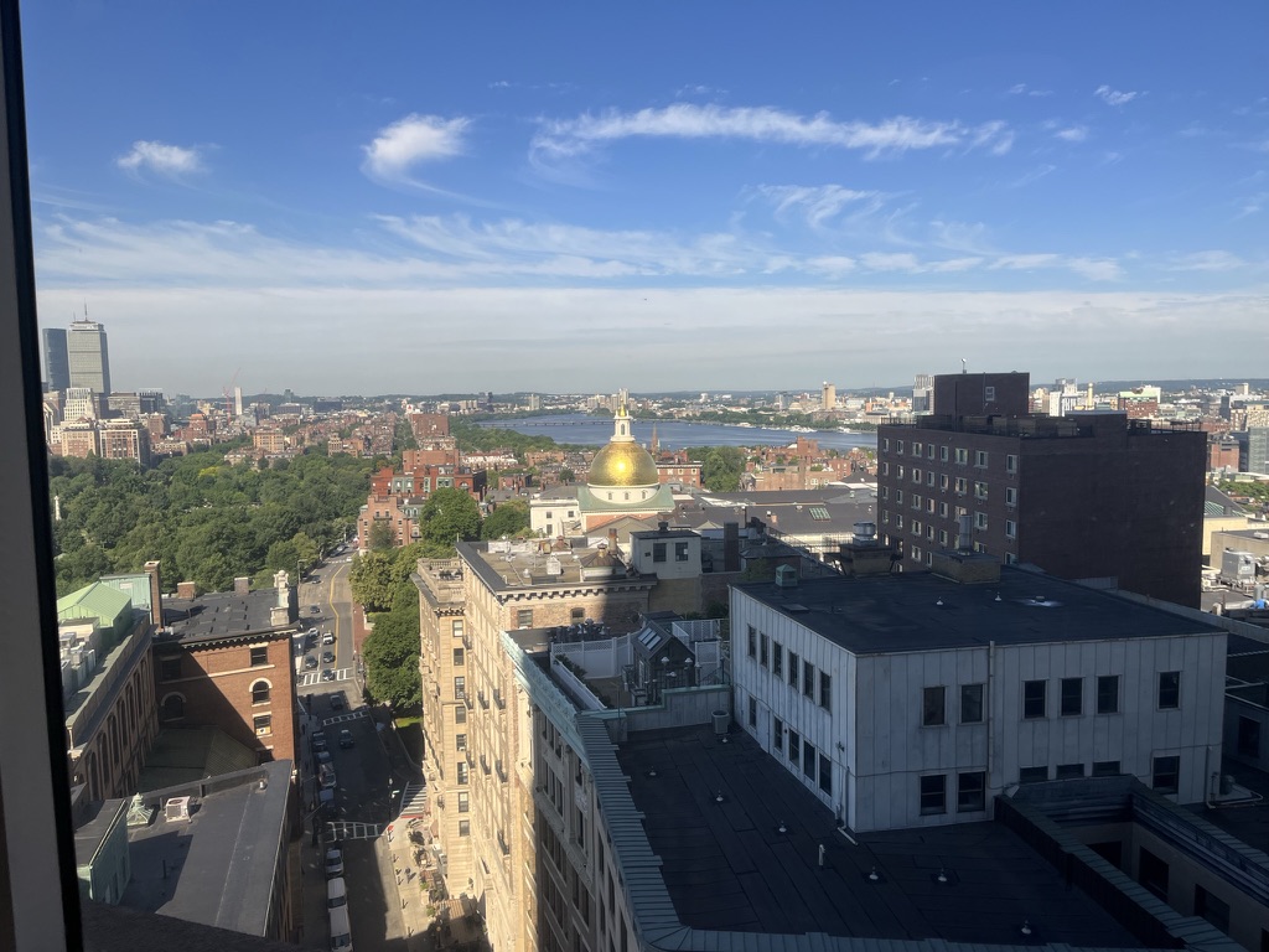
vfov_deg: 53.1
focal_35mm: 26
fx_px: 953
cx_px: 634
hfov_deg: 67.3
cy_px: 476
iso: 50
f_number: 1.6
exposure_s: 1/1957
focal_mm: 5.1
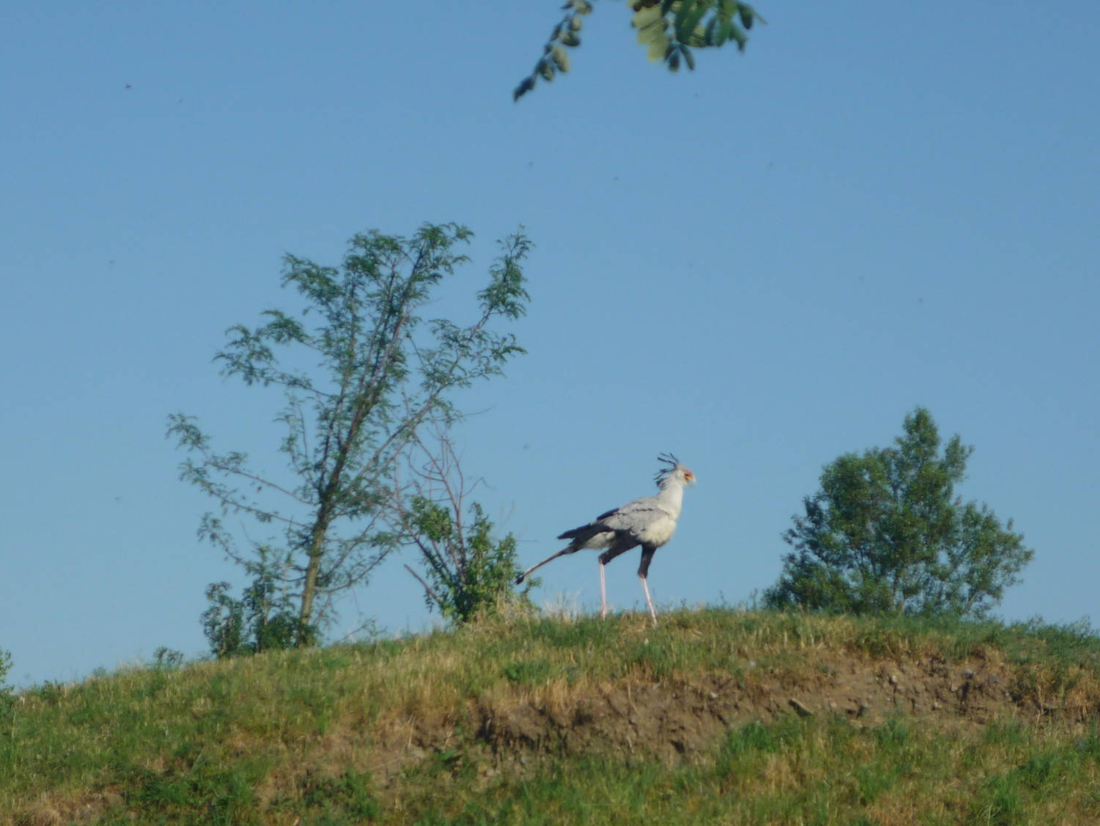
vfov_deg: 10.9
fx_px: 4322
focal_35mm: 136
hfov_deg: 14.5
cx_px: 570
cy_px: 407
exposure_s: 1/640
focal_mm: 16.5
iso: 100
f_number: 5.1
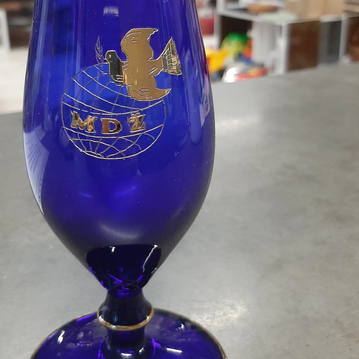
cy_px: 118
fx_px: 563
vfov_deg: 35.0
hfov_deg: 35.3
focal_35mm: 48
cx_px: 150
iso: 160
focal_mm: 3.93
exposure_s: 1/50
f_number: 1.7
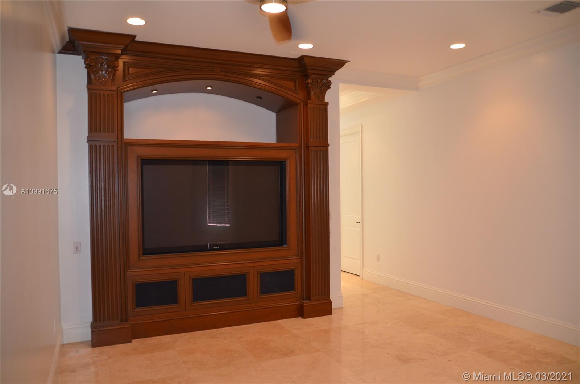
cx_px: 290
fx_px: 434
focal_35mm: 27
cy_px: 192
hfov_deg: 67.5
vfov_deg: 47.7
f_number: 3.5
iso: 450
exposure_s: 1/60
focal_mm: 18
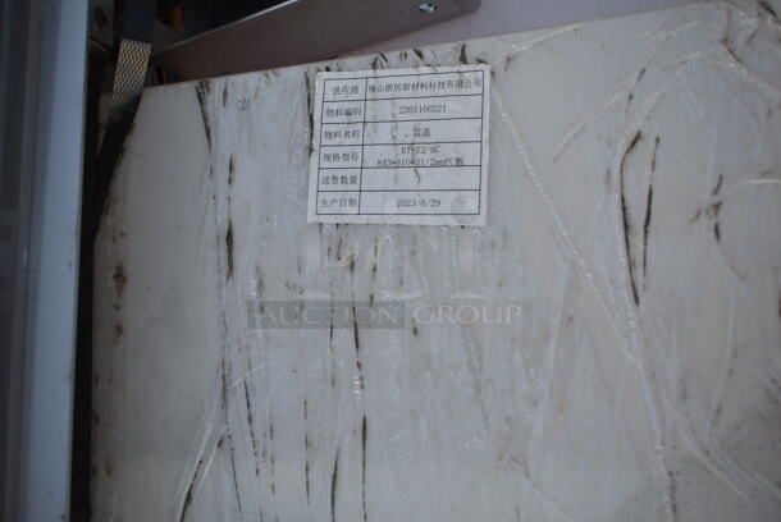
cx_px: 390
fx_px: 684
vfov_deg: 41.8
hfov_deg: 59.4
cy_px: 261
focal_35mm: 32
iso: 100
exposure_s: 1/125
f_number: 4.5
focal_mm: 21
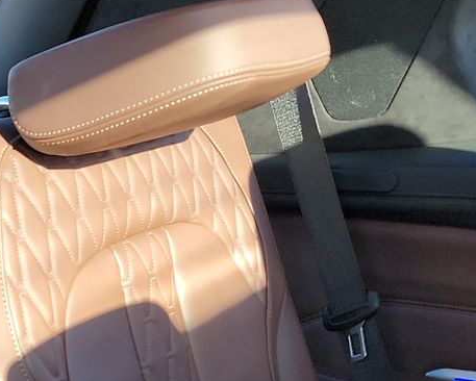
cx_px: 119
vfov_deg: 18.0
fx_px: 1156
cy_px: 434
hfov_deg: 23.0
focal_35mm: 82
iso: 210
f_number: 1.8
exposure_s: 1/59
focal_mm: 6.7
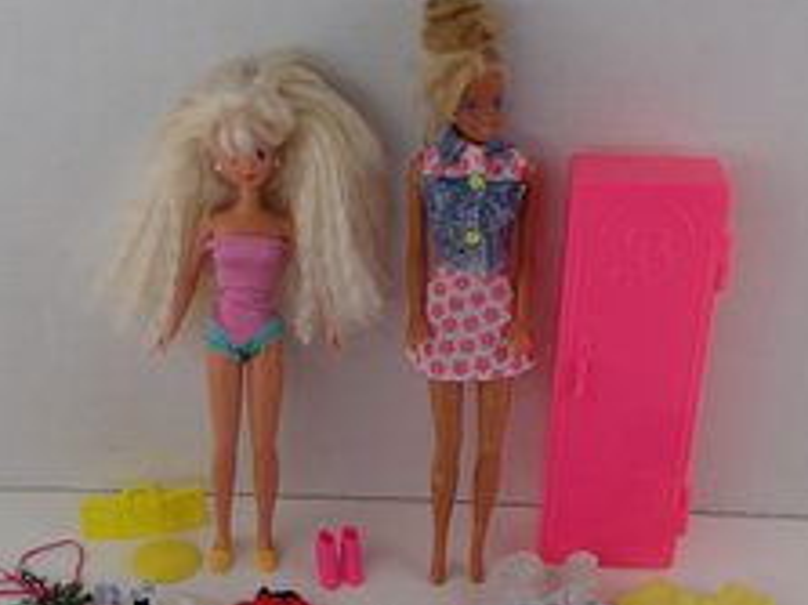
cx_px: 353
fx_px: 1330
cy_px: 433
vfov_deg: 25.4
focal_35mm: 57
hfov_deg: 33.8
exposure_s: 1/160
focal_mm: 6.64
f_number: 4.7
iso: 125
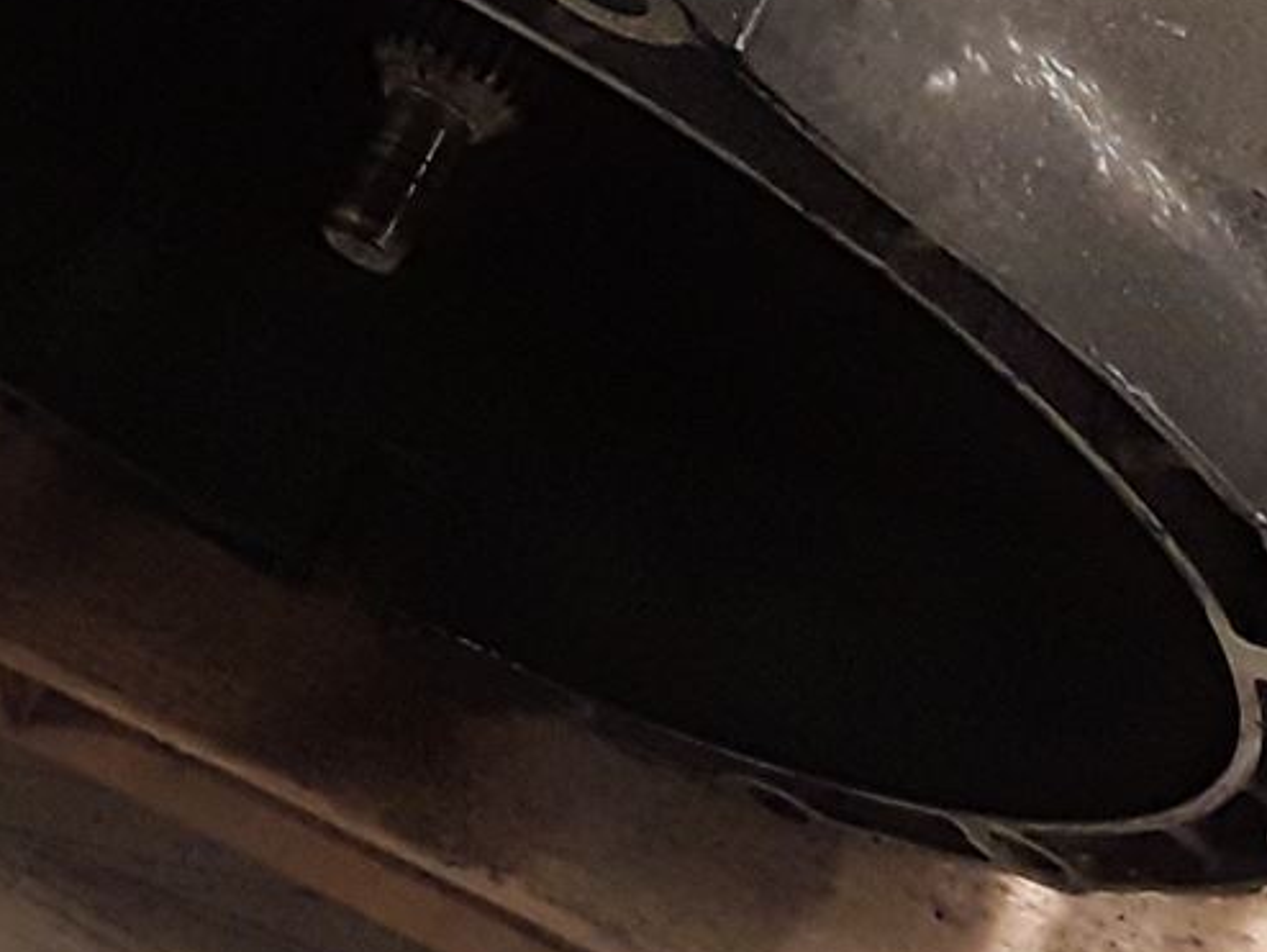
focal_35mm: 116
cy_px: -736
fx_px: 4248
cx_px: 590
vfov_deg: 11.8
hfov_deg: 17.0
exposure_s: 1/50
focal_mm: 2.91
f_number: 1.9
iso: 160
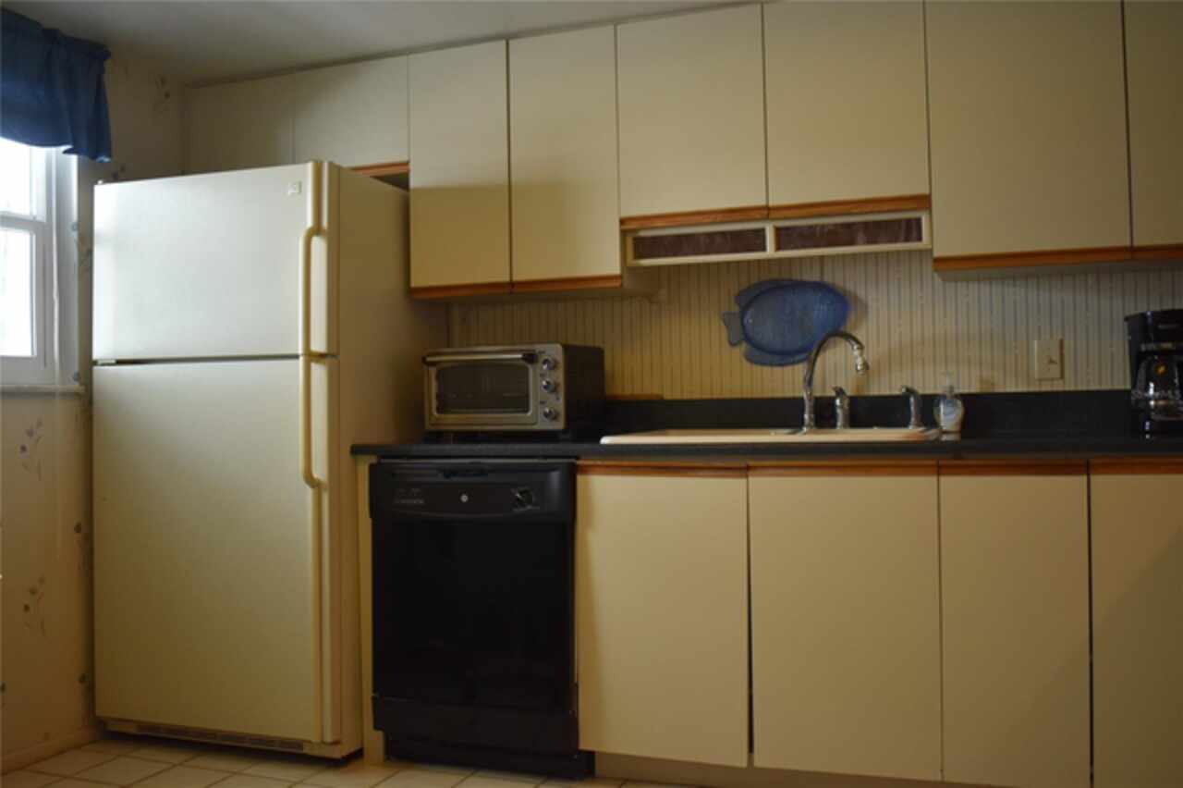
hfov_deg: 55.1
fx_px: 1133
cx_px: 592
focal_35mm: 34
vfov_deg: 38.3
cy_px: 394
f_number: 3.8
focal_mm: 23
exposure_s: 1/160
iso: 800
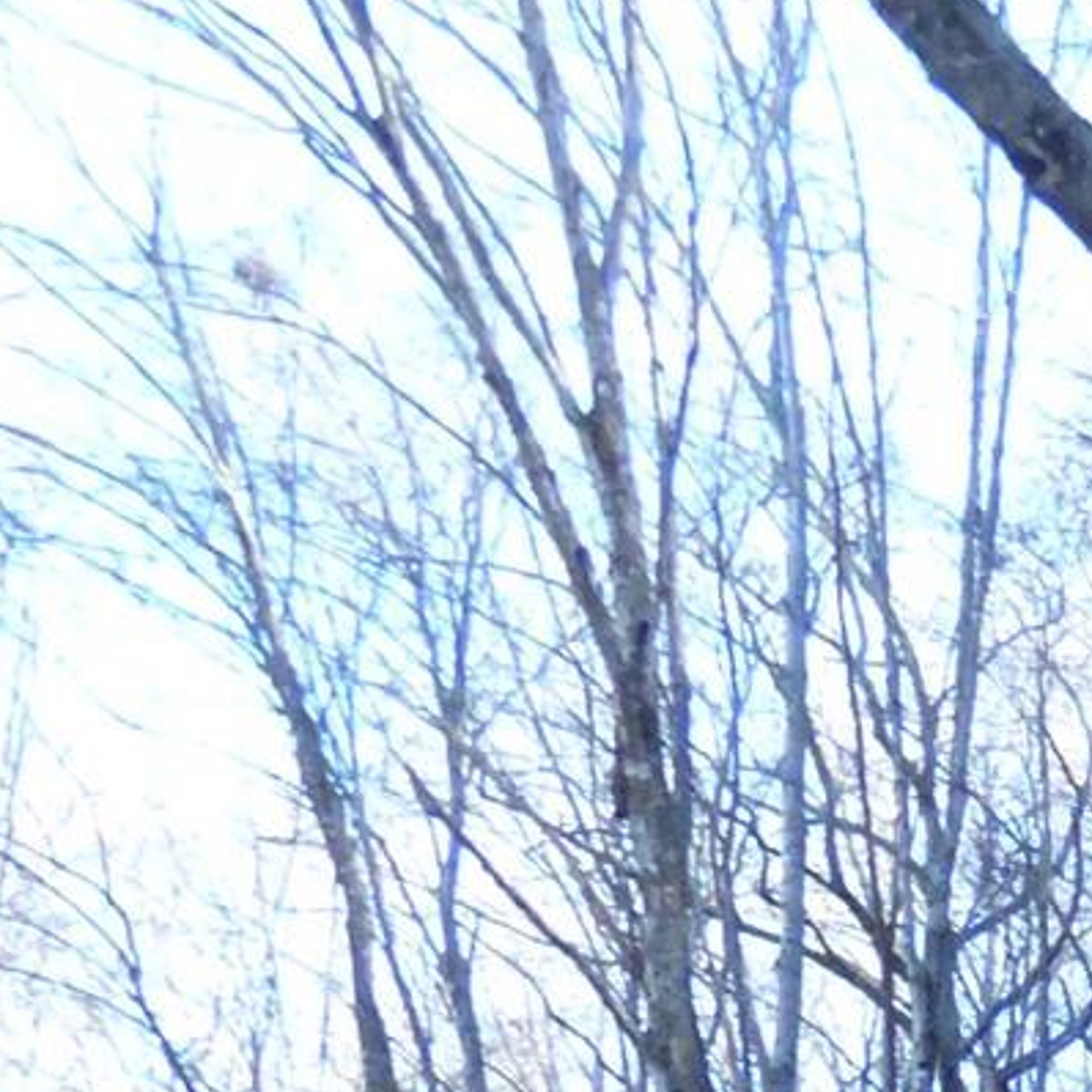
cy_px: 1871
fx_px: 3248
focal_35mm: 91
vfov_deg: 16.5
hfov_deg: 15.3
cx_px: 2206
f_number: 2.8
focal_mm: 3.58
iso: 500
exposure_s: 1/400
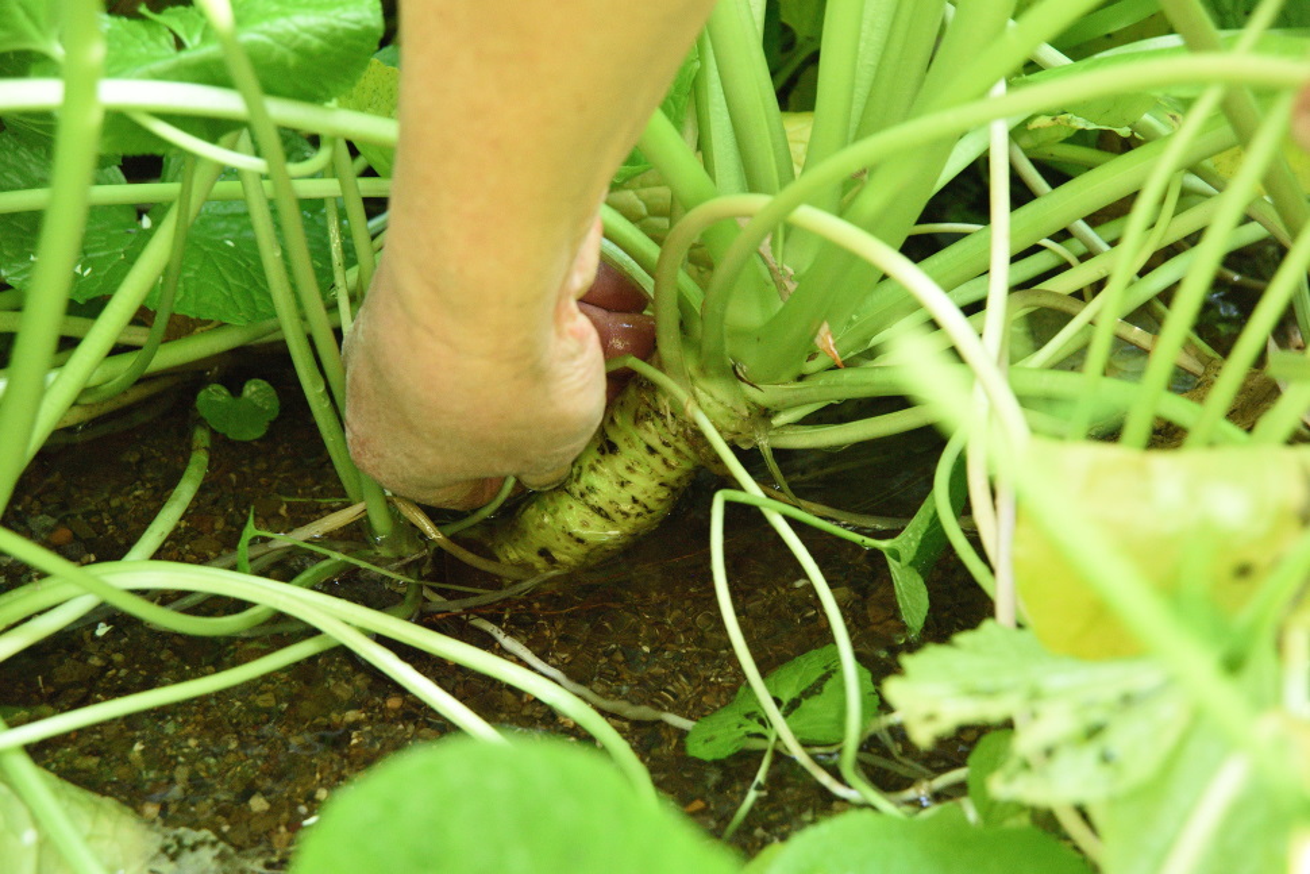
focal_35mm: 85
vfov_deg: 16.1
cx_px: 655
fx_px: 3093
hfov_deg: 23.9
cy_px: 437
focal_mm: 85
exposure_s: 1/100
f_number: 7.1
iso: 1600
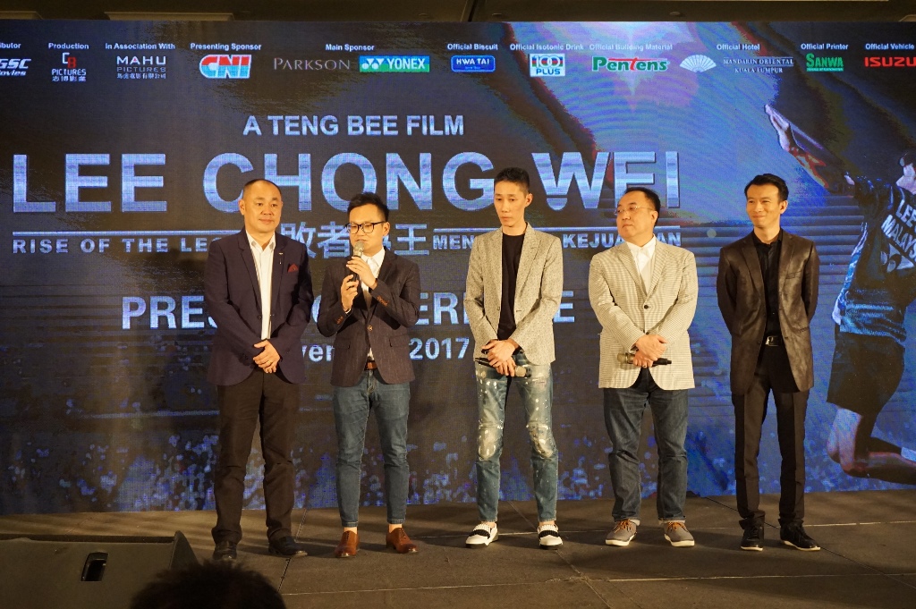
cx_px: 458
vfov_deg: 31.8
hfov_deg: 46.4
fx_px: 1068
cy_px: 304
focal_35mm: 42
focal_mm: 28
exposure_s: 1/160
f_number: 4.5
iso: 2500
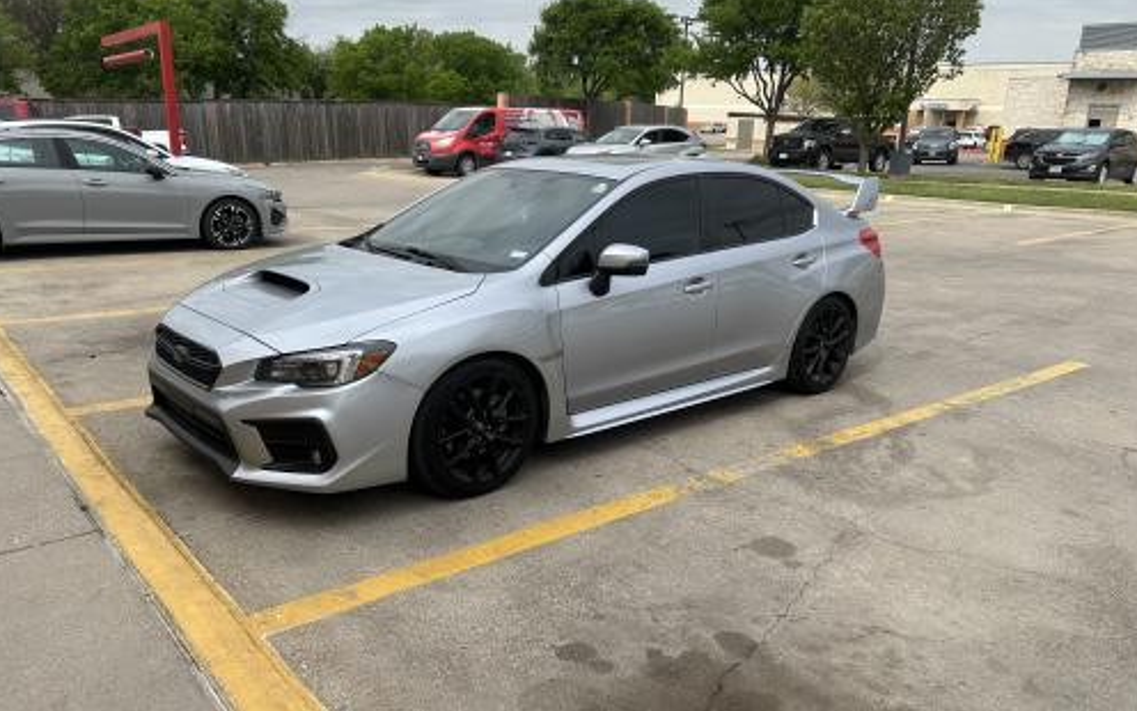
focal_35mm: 28
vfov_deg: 44.5
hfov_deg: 66.5
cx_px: 568
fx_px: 868
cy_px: 376
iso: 50
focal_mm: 5.7
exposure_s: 1/2762
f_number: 1.5
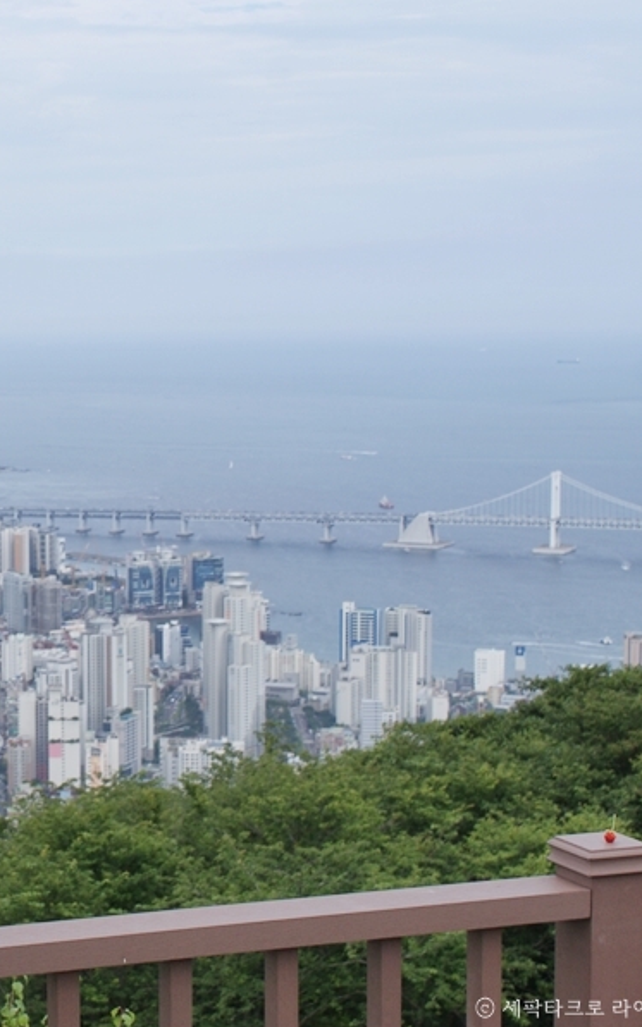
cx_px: -88
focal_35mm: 81
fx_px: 2262
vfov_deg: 25.6
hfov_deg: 15.7
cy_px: 514
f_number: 9
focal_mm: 35
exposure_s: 1/160
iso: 100
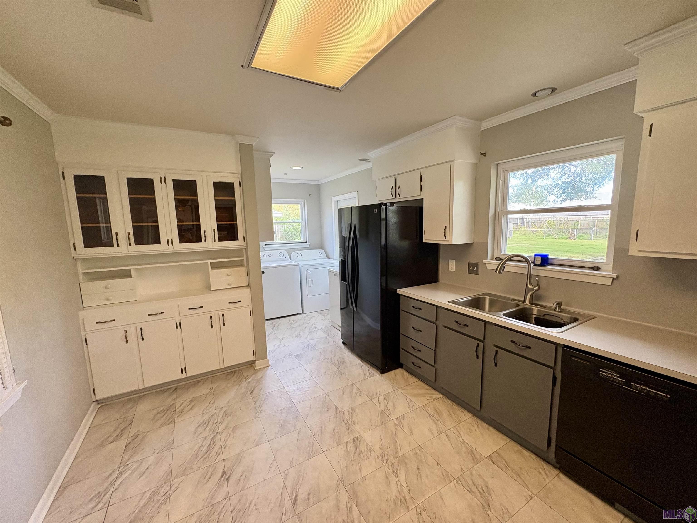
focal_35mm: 14
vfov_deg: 85.7
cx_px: 348
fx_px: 282
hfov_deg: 102.1
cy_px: 262
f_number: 2.2
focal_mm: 2.22
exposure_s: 1/60
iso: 160
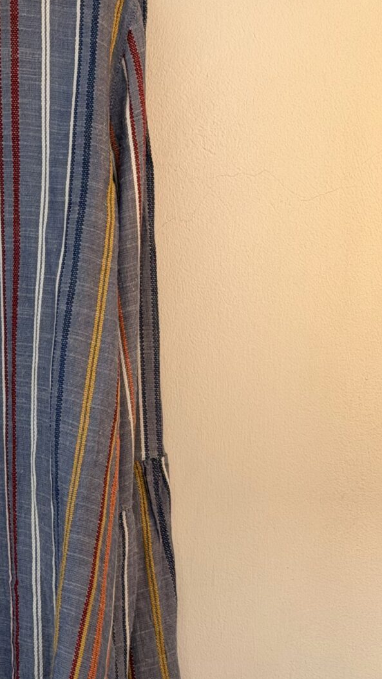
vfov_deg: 16.8
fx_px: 2287
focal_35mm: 127
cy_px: 492
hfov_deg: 9.3
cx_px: -155
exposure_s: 1/172
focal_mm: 6.76
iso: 50
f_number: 1.78
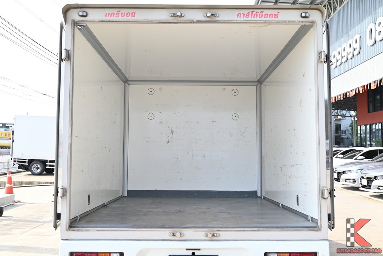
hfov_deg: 51.9
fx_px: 394
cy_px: 128
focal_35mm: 37
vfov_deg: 36.0
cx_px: 192
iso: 200
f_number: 5.6
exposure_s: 1/250
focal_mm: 37
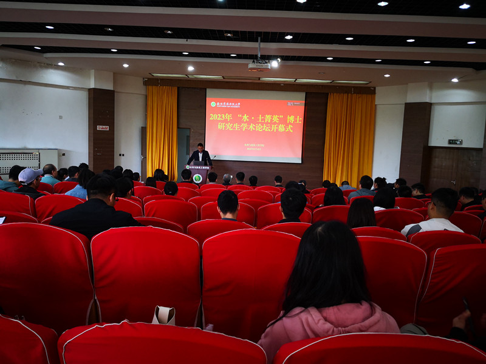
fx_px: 379
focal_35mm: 27
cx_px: 243
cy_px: 182
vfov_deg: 51.4
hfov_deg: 65.3
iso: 125
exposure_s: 1/33.3
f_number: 1.6
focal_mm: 3.95
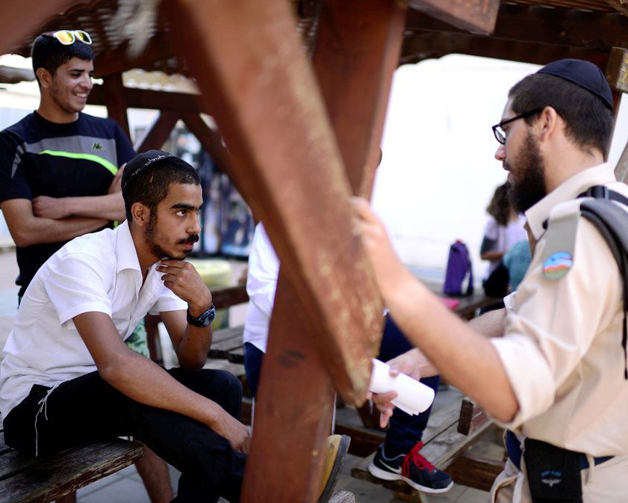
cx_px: 334
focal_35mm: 40
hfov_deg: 45.8
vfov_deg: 37.3
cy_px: 253
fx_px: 744
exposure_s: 1/250
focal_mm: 35
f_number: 1.4
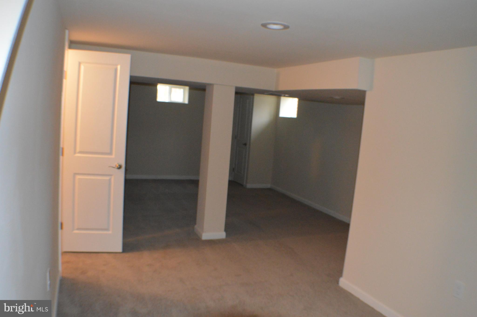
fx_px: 476
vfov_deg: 36.8
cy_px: 158
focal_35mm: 36
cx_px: 238
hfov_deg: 53.2
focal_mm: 24
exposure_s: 1/60
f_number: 4
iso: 2500
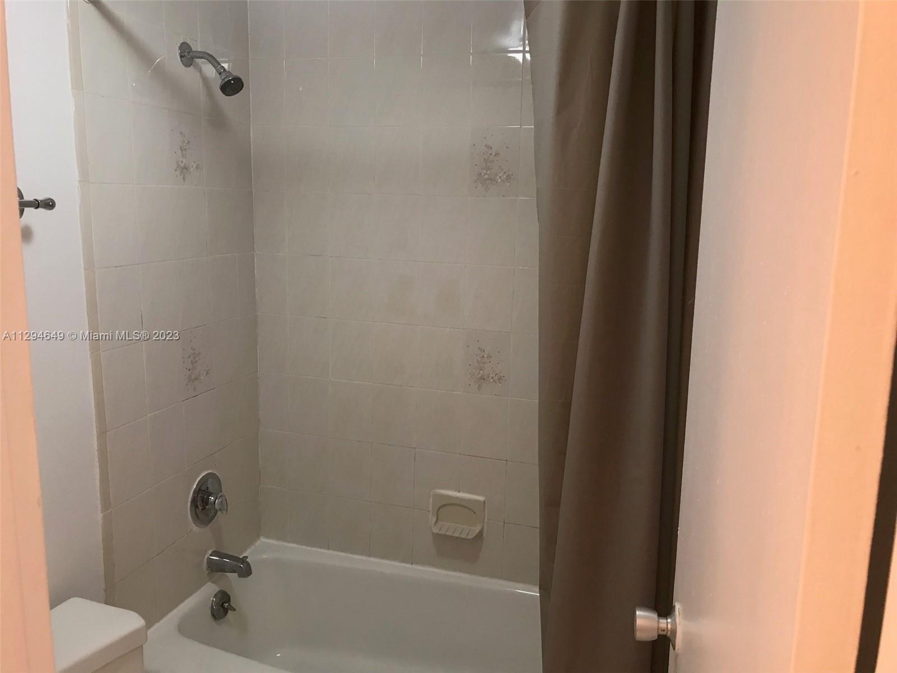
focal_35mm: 28
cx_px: 448
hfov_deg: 63.4
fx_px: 726
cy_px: 336
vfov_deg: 49.7
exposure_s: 1/15
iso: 40
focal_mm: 3.99
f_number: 1.8
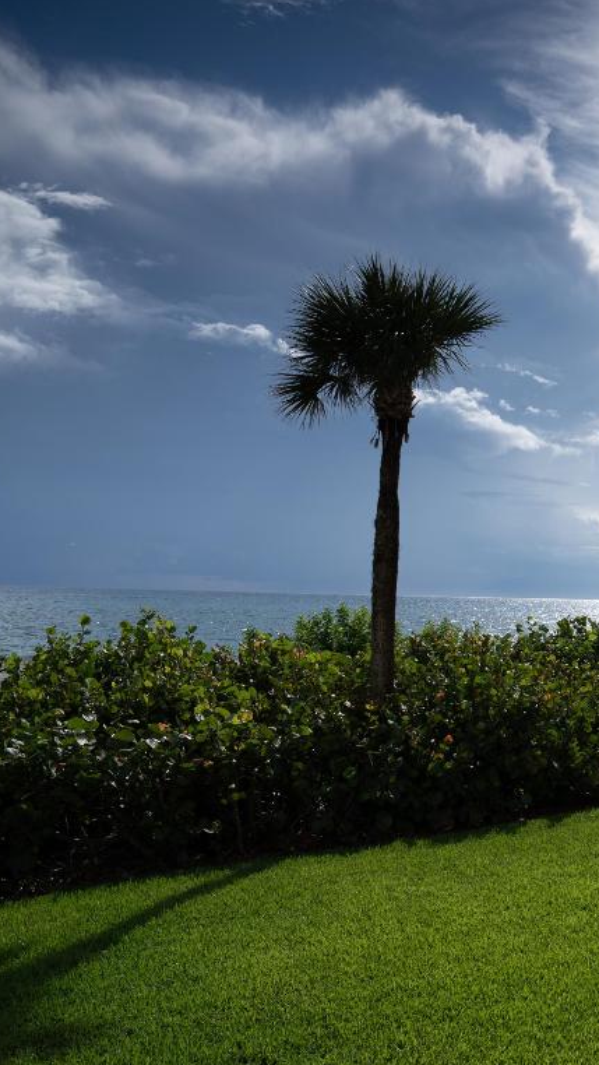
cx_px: 747
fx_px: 1072
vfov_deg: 52.8
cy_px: 531
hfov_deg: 27.0
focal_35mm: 38
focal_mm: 24
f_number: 4.5
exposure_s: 1/1000
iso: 100
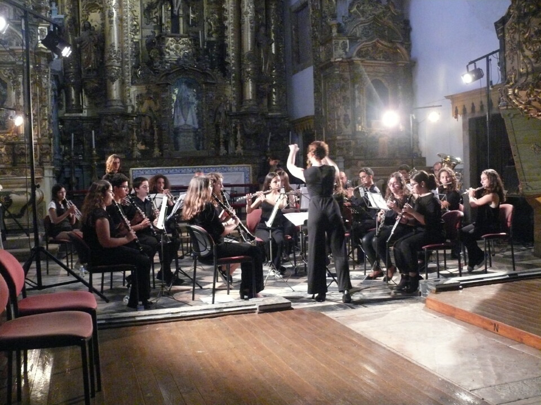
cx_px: 270
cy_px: 202
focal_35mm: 35
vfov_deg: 40.7
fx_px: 547
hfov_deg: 52.6
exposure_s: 1/30
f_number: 2.8
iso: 800
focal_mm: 7.4
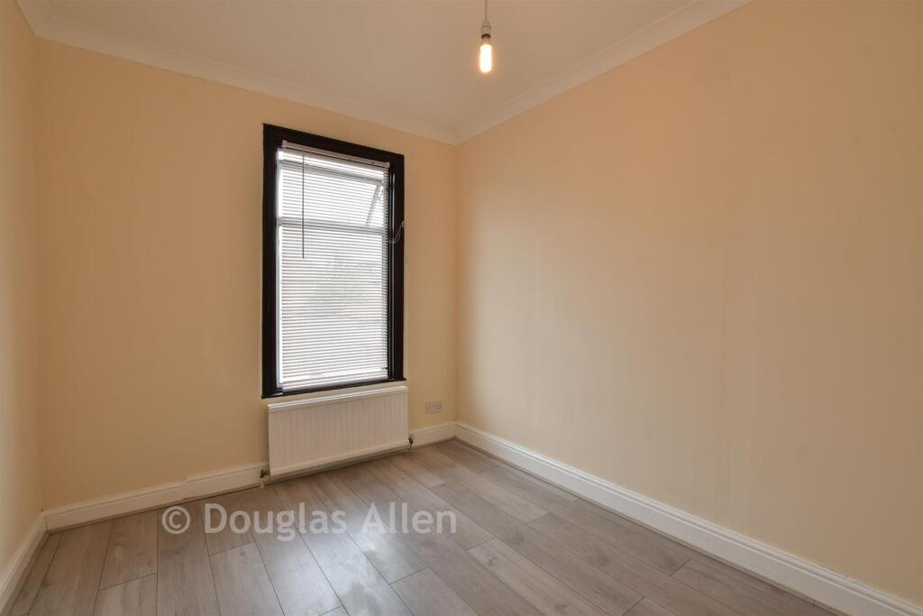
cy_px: 308
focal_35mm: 15
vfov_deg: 77.3
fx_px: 385
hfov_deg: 100.4
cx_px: 462
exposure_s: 1/10
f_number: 8
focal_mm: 10
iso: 100
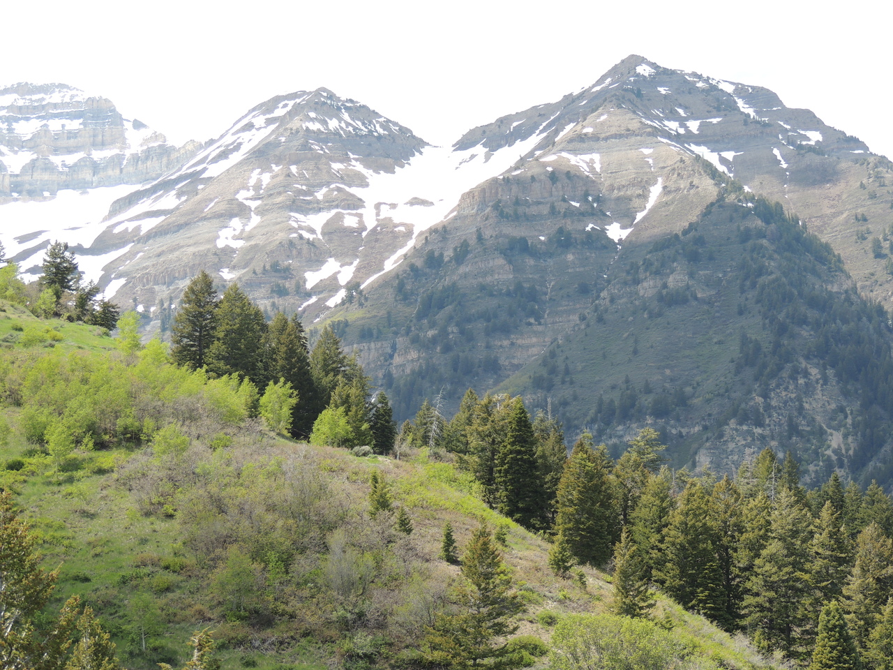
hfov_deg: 26.0
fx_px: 1935
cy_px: 335
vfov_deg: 19.6
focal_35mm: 75
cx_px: 446
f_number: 3.9
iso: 100
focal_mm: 13.3
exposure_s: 1/400
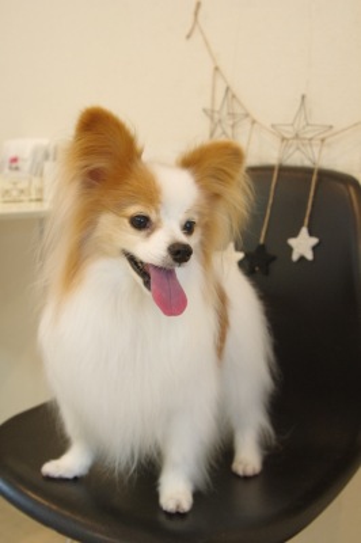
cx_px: 180
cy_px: 272
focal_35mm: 42
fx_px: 633
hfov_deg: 31.8
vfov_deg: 46.4
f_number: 5.6
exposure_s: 1/60
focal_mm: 28
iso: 1600
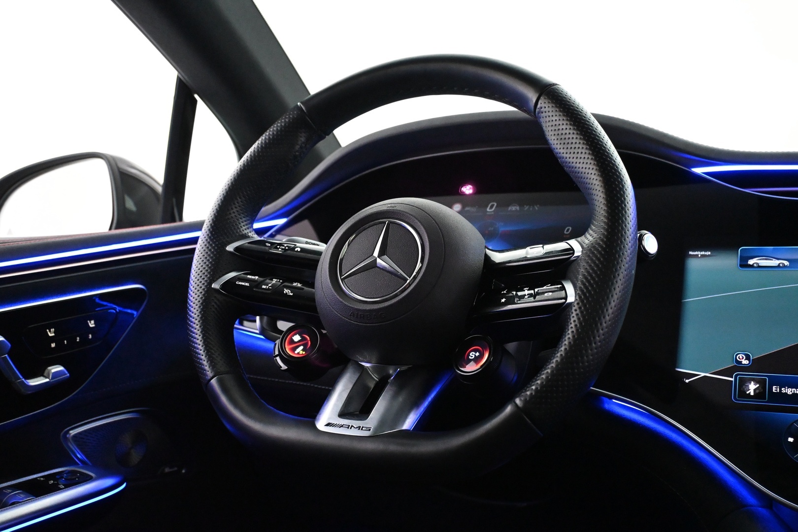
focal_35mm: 37
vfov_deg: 36.2
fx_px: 815
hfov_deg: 52.2
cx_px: 399
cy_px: 266
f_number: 4.2
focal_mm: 24.5
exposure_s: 1/60
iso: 5600
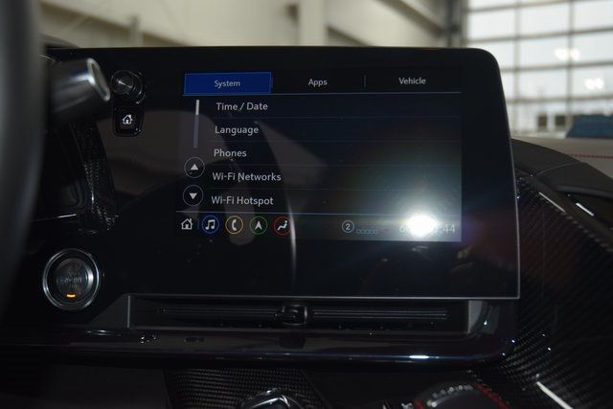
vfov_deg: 30.9
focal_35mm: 44
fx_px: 741
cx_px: 306
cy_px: 204
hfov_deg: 45.0
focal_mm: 29
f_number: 3.8
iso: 450
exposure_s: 1/50
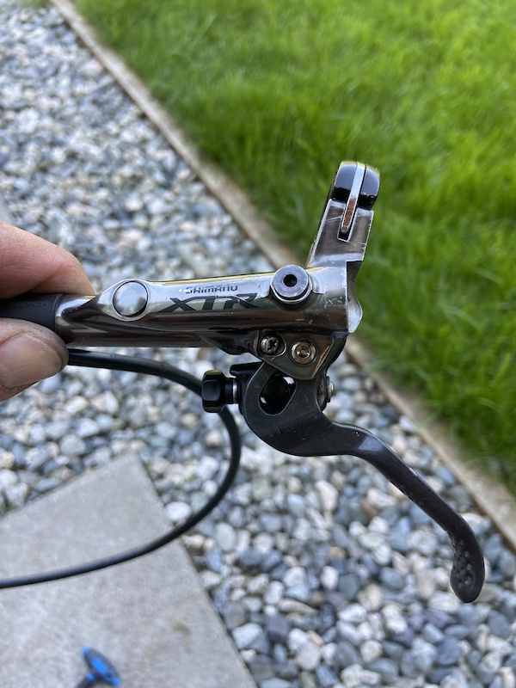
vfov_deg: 67.3
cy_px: 344
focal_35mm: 26
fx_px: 517
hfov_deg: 53.1
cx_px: 258
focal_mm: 4.25
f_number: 1.8
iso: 32
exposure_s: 1/122
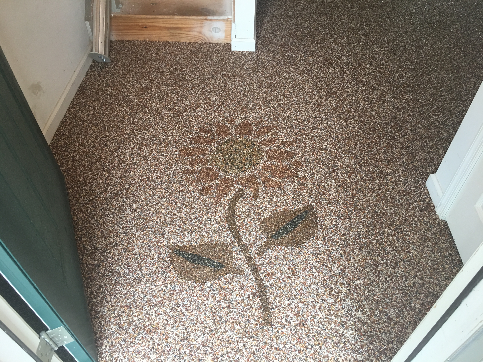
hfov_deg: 61.7
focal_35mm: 29
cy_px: 181
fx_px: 405
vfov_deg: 48.2
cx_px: 242
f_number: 2.2
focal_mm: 4.15
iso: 40
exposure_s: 1/15
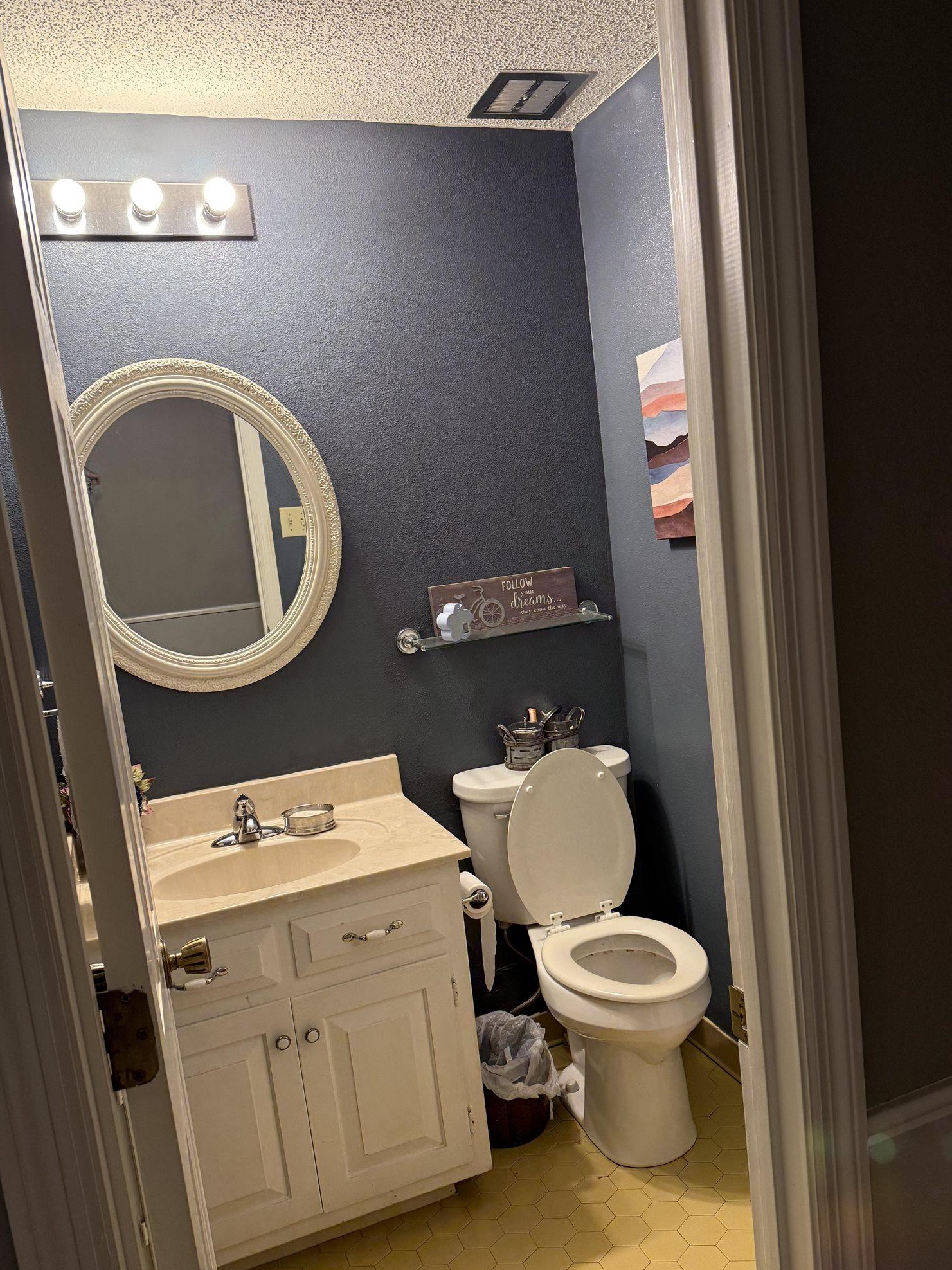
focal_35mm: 28
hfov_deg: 49.6
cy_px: 667
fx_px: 1027
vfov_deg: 63.4
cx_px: 550
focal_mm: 6.76
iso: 200
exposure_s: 1/60
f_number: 1.78
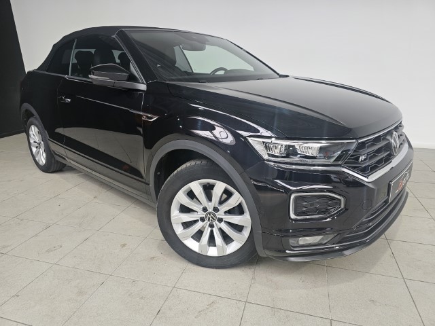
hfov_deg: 73.9
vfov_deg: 58.9
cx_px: 218
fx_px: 289
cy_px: 163
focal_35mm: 23
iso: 64
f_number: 1.7
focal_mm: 6.3
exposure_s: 1/100
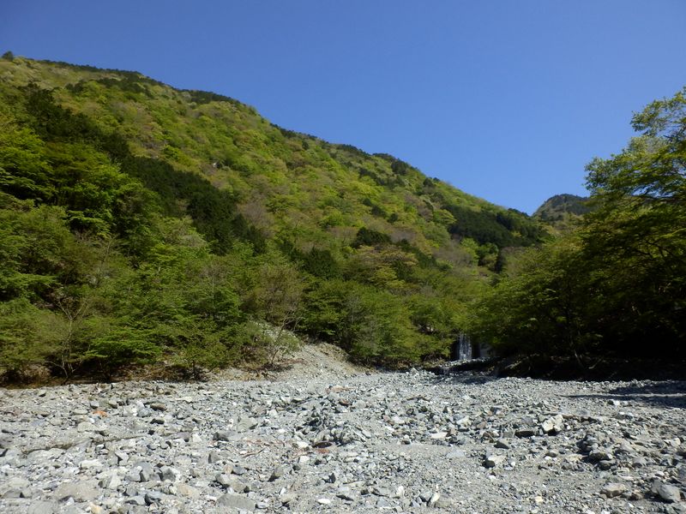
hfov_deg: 71.6
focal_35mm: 24
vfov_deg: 56.8
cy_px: 257
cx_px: 343
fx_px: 476
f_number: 7.9
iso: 80
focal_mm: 4.2
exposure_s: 1/200
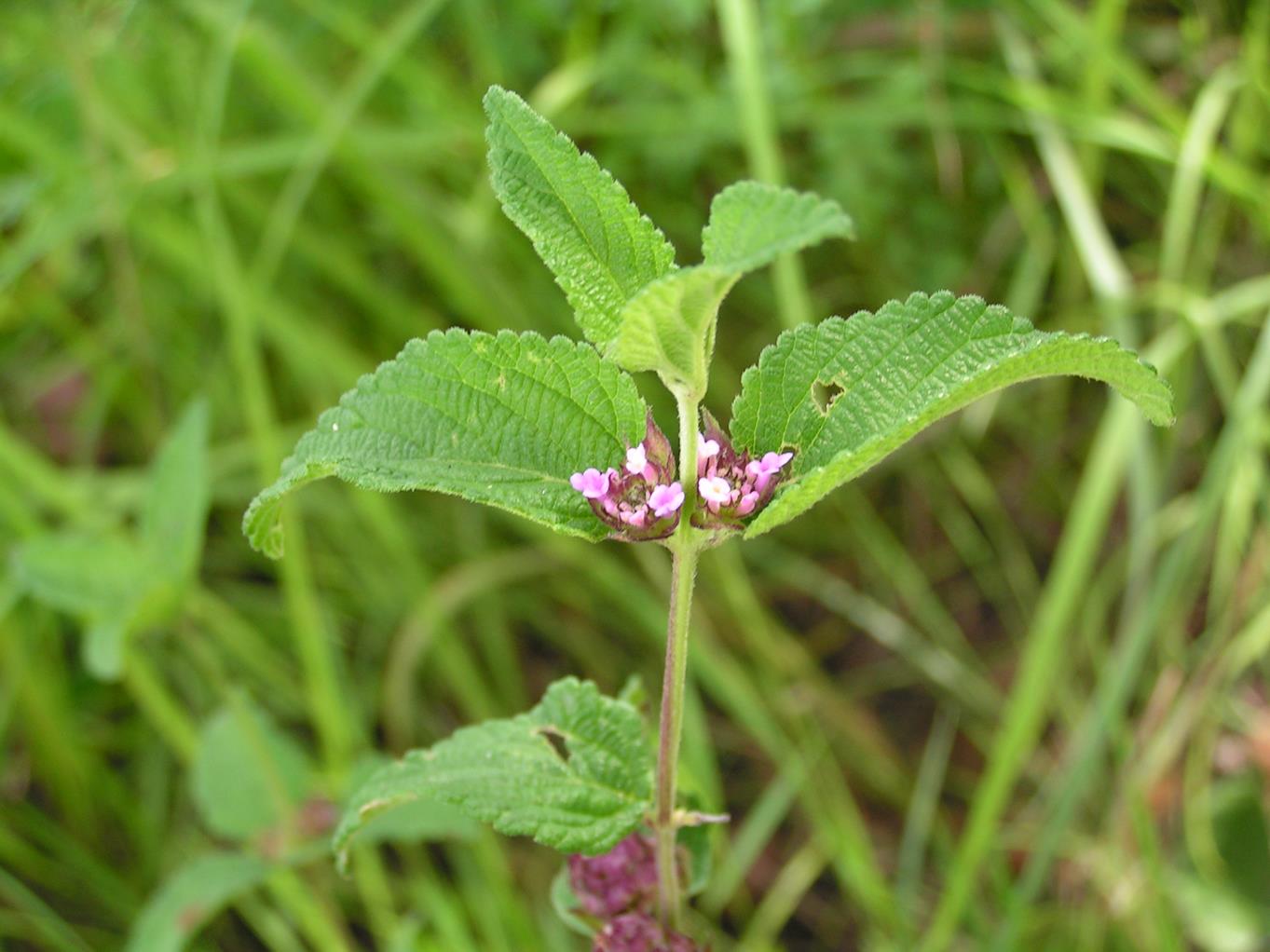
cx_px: 635
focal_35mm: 85
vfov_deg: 17.4
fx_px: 3118
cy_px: 476
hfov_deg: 23.0
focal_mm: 14.1
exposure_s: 1/100
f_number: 3.2
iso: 50
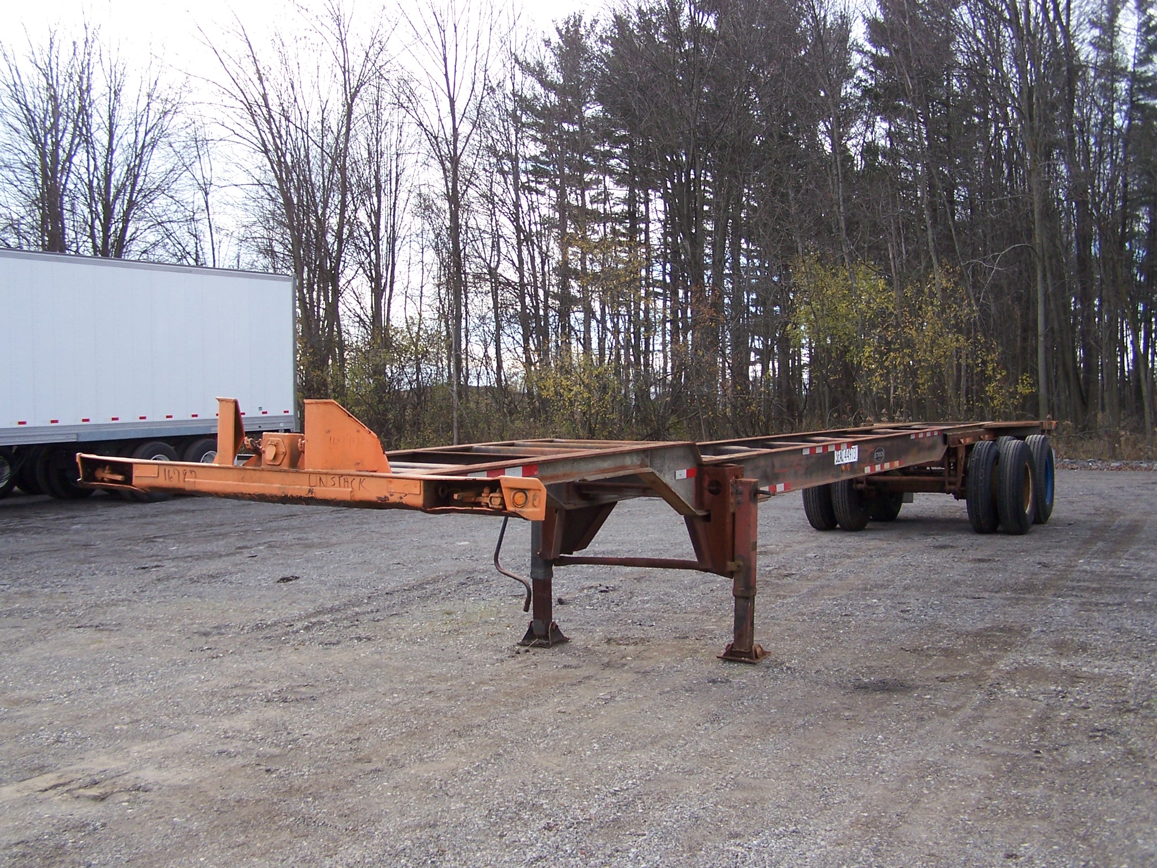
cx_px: 578
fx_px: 1270
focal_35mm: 38
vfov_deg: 37.7
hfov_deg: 49.0
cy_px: 434
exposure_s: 1/350
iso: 80
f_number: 2.8
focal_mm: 6.3
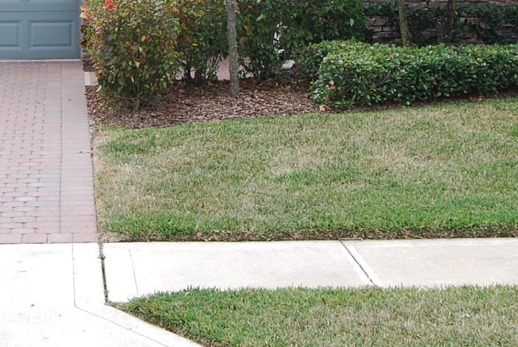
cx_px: 149
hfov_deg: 18.0
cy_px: -84
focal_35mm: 113
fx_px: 1629
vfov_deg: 11.9
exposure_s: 1/160
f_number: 6.3
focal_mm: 24
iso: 100
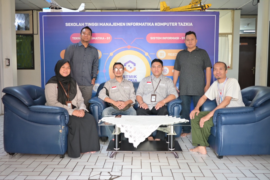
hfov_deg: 53.1
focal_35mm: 36
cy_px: 90
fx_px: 270
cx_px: 135
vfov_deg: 36.9
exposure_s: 1/60
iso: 500
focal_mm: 24
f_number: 1.7
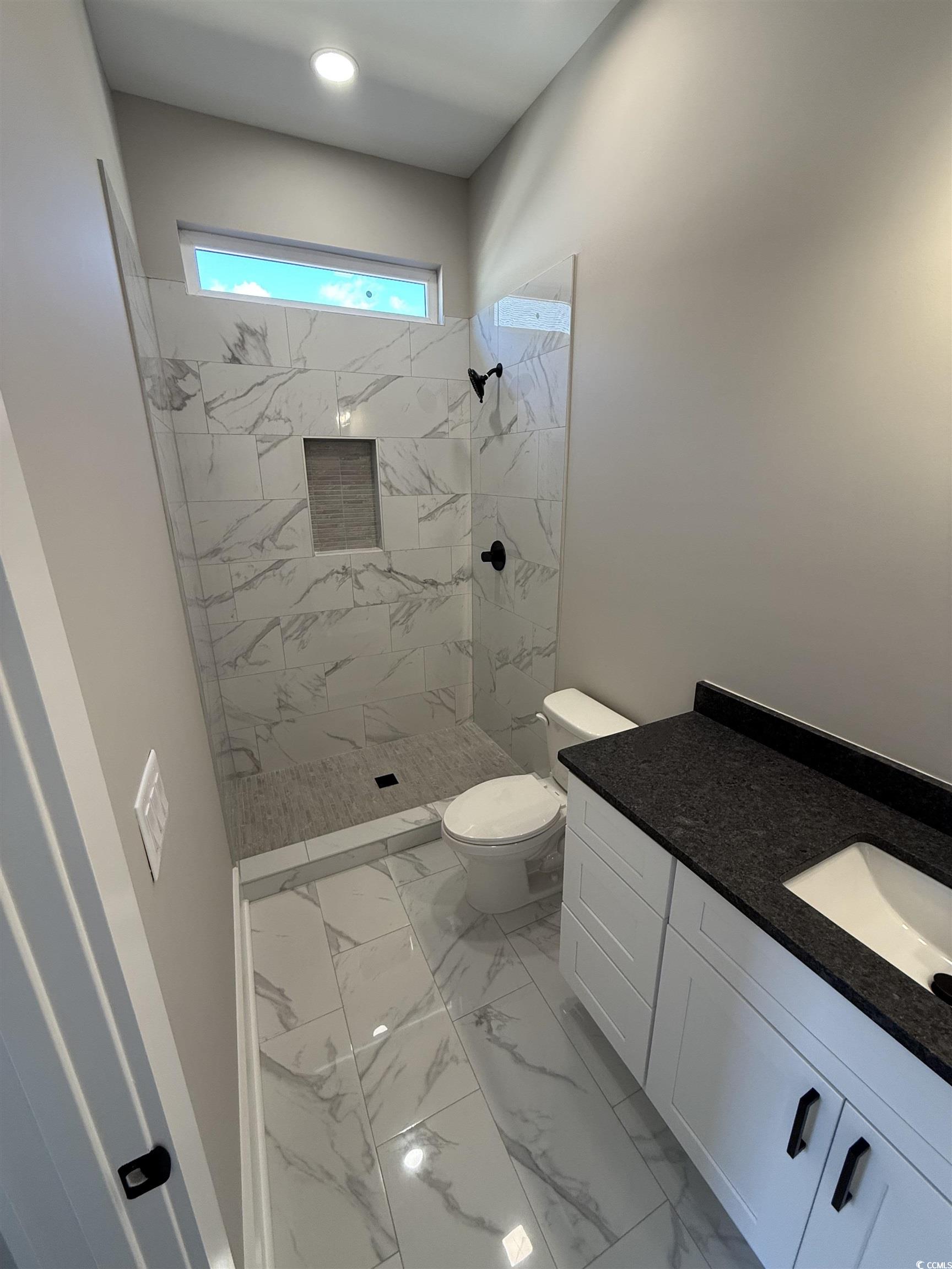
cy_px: 634
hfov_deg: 85.7
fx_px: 513
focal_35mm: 14
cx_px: 476
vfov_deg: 102.1
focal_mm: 2.22
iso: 160
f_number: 2.2
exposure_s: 1/120
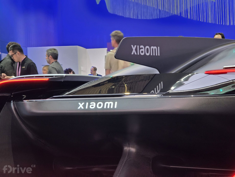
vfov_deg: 12.9
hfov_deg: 17.1
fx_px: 781
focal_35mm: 115
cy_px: 88
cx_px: 118
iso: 500
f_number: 3.4
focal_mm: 18.6
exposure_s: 1/50
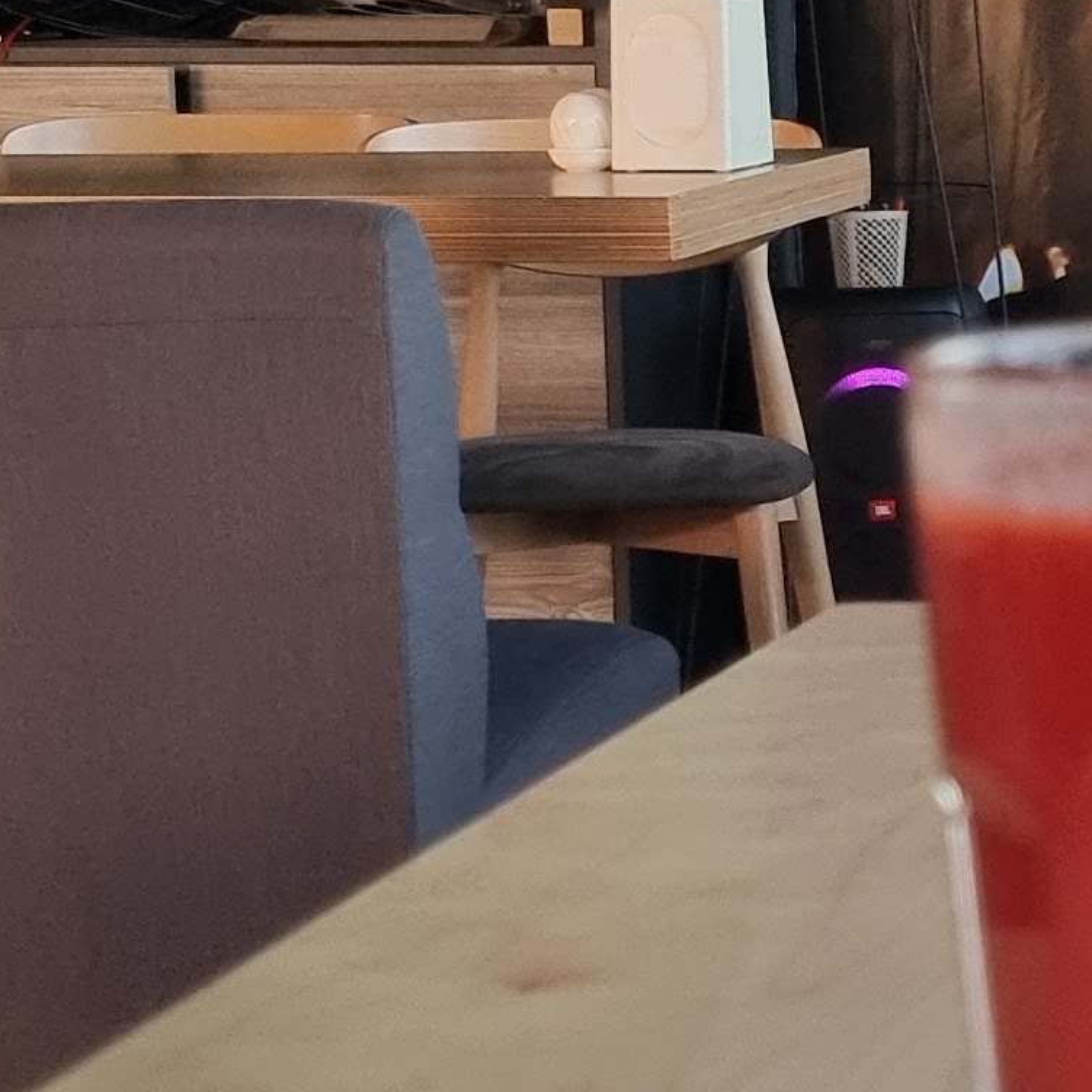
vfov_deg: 15.4
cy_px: 377
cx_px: 1802
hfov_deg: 14.1
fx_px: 4033
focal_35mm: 113
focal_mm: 6.7
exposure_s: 1/120
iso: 320
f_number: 1.8
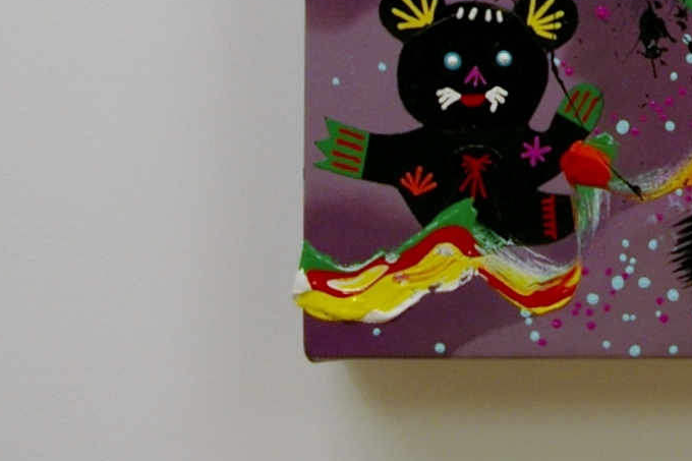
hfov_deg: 9.8
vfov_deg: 6.6
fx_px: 3924
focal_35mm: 204
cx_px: 948
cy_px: -343
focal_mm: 31
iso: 400
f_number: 4
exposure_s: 1/45
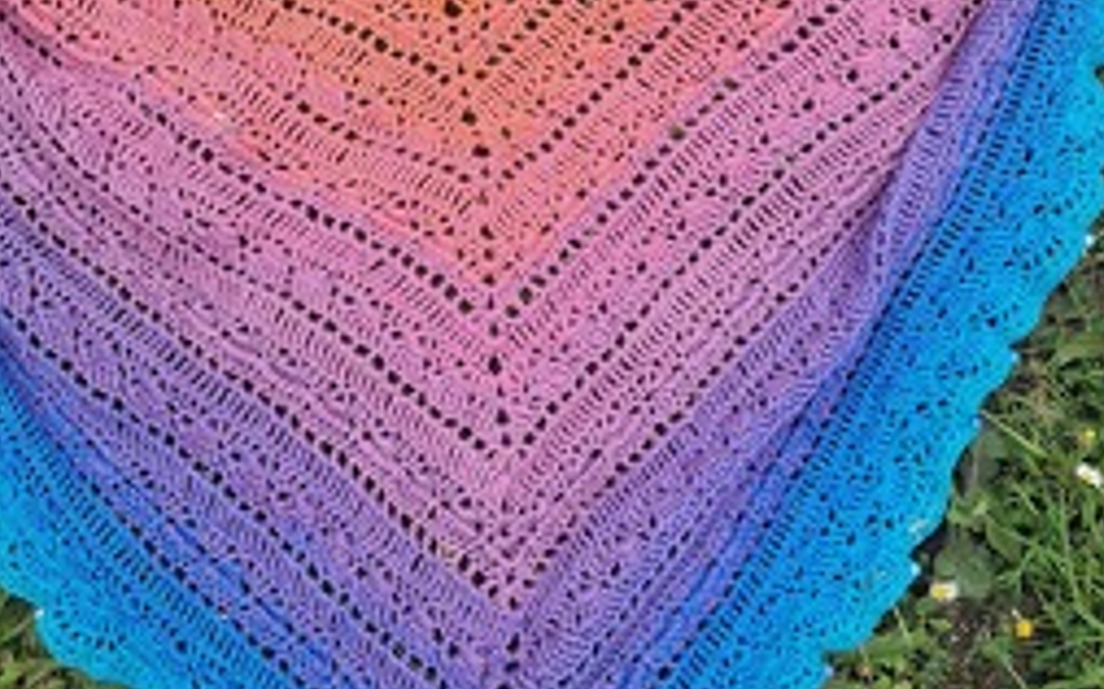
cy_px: 244
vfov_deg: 28.4
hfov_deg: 44.4
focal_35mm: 45
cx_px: 528
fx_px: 1354
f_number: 1.8
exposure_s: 1/487
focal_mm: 5.4
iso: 50
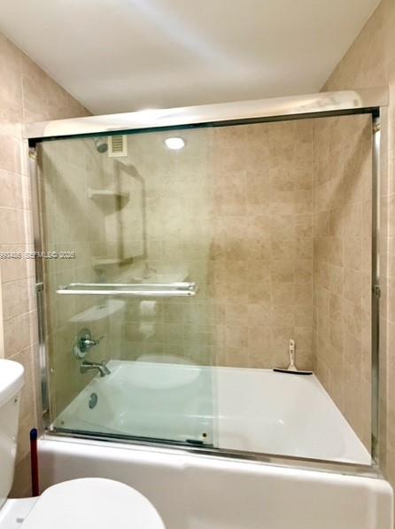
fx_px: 229
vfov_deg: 98.2
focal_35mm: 15
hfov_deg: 81.6
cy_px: 255
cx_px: 198
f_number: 2.2
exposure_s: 1/60
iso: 640
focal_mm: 2.22
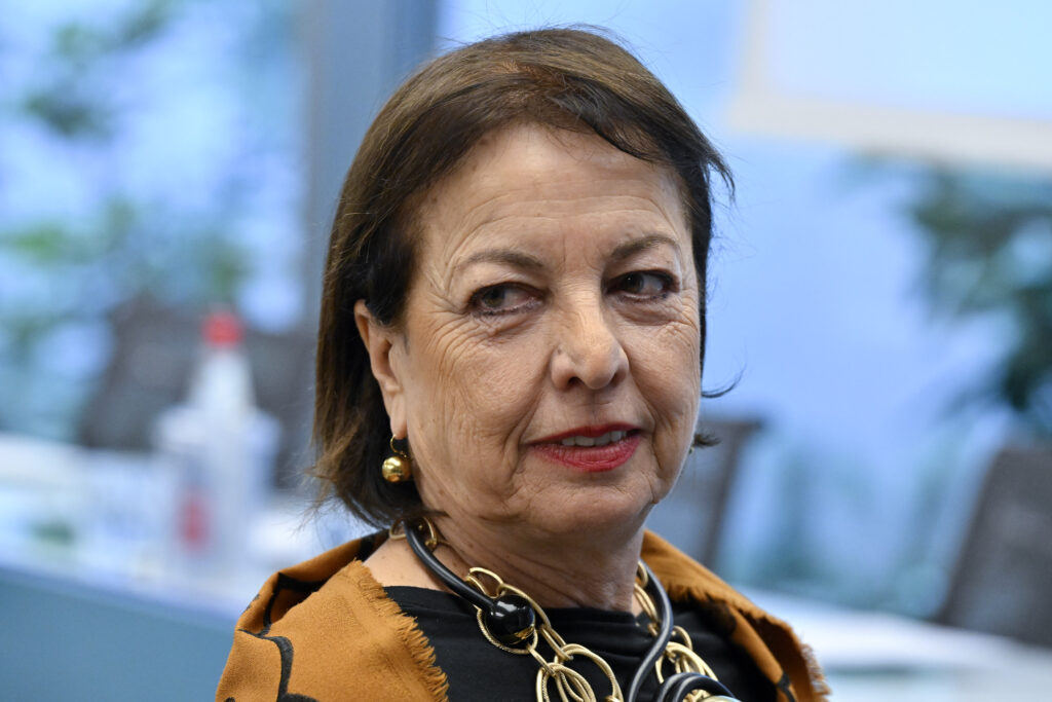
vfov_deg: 7.8
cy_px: 351
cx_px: 526
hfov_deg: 11.7
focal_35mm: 175
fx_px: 5114
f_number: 5.6
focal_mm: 175
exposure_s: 1/250
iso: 5000
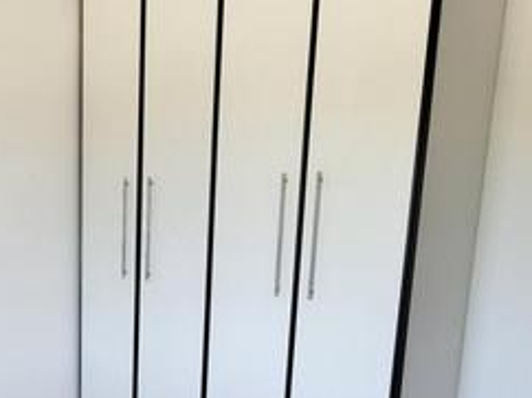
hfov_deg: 41.7
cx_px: 95
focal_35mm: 43
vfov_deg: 31.6
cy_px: 376
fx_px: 660
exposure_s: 1/50
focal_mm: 1.74
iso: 64
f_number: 2.2
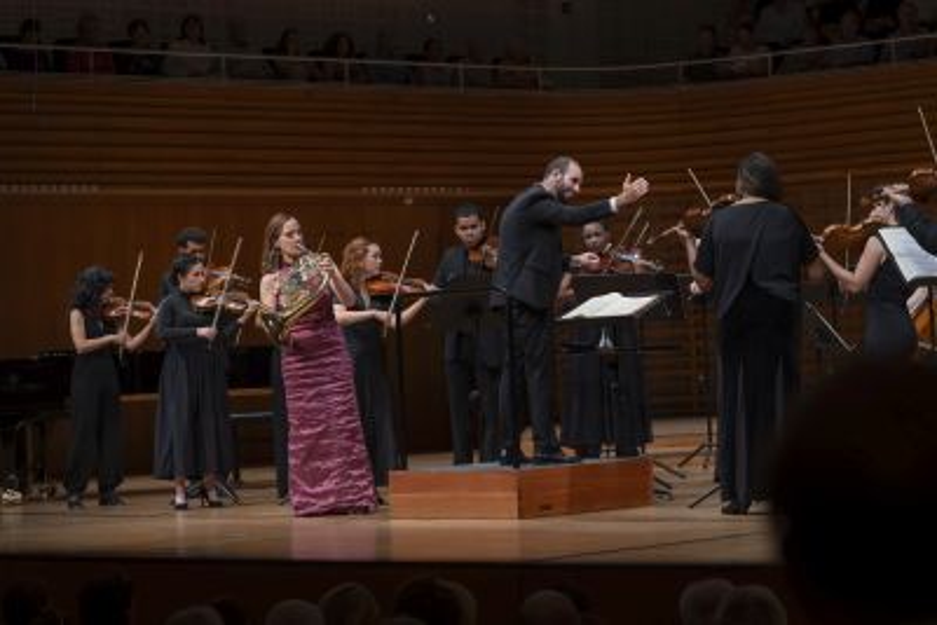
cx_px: 468
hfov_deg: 20.0
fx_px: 2656
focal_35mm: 102
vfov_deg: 13.4
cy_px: 312
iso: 1600
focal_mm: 102
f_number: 5
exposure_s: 1/200
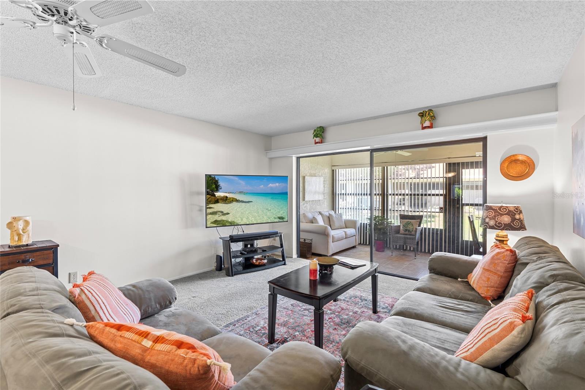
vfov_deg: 73.7
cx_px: 292
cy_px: 195
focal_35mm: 16
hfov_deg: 96.7
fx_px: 260
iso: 250
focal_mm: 16
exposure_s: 5
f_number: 9
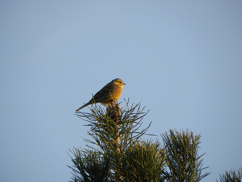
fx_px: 4740
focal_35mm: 678
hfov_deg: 2.9
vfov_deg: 2.2
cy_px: 91
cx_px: 121
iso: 160
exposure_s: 1/283
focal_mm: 120
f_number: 5.6
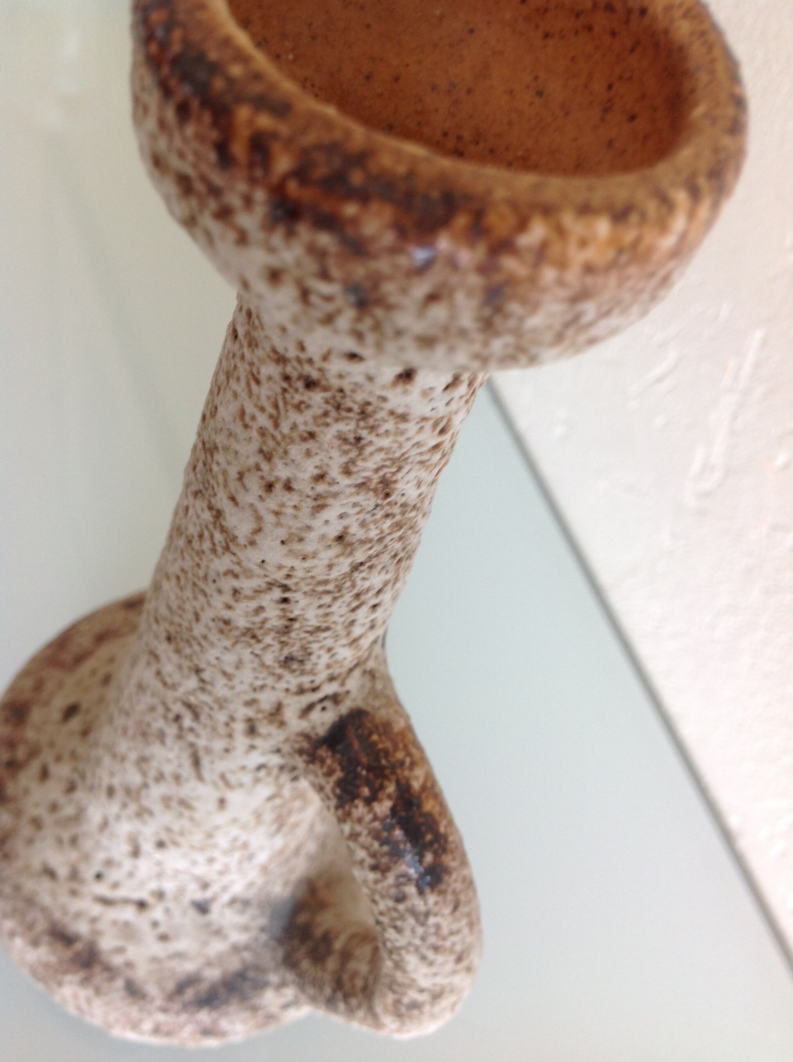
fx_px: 1072
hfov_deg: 40.6
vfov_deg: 52.7
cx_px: 396
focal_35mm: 35
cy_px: 531
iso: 50
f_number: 2.4
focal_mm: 4.28
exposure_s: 1/24
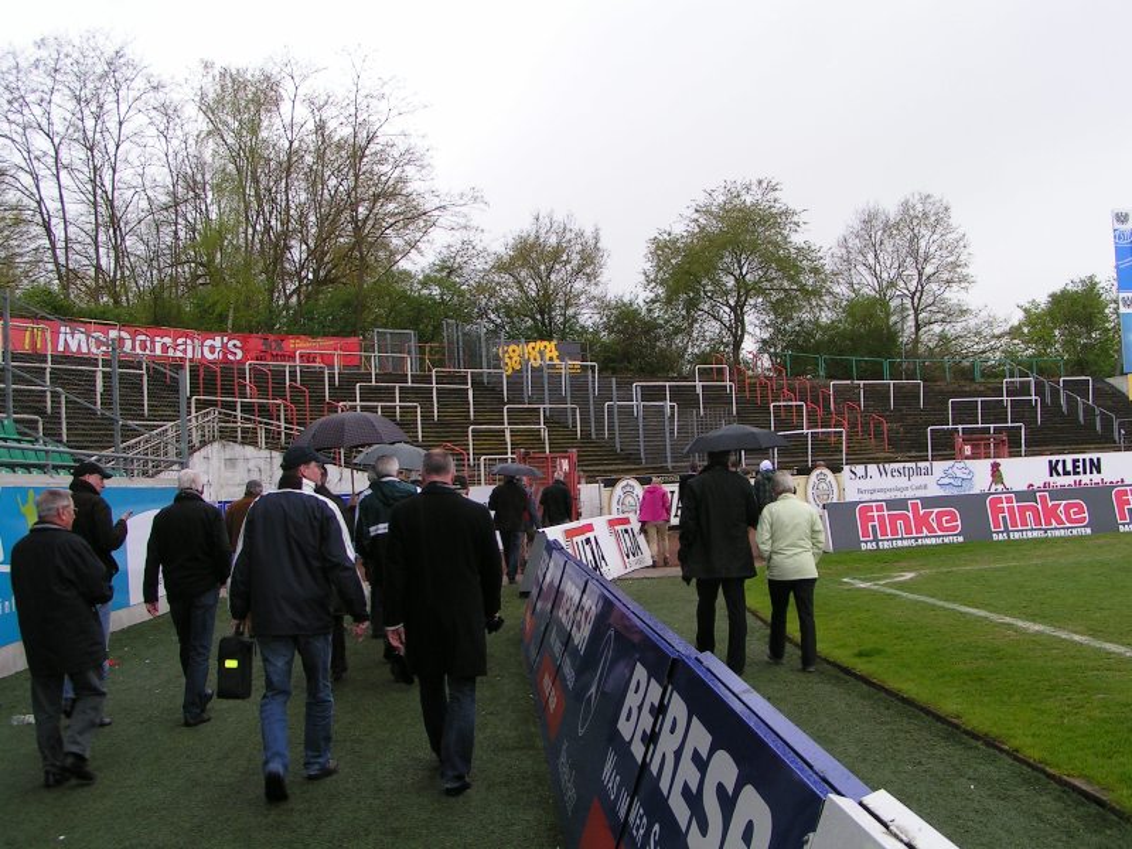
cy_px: 424
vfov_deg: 37.7
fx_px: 1243
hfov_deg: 49.0
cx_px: 566
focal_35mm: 38
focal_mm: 5.8
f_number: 5.6
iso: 50
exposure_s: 1/60
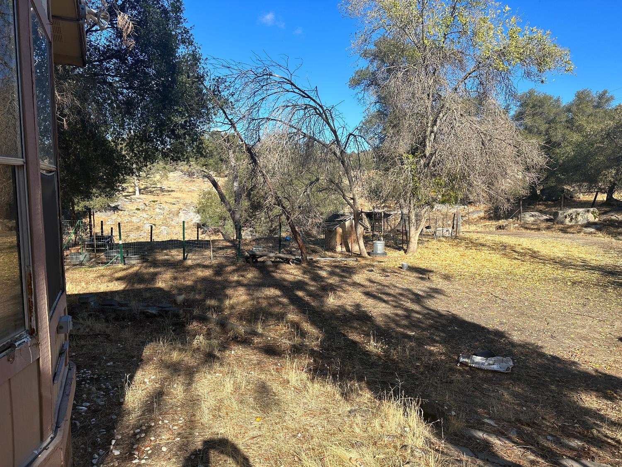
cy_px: 234
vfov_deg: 56.8
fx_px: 431
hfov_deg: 71.6
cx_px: 311
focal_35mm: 24
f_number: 1.78
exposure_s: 1/2882
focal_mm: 6.86
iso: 80
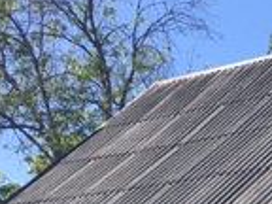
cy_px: 351
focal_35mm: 129
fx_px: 1014
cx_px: 495
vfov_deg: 10.8
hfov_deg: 13.6
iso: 25
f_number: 2.2
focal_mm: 4.15
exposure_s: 1/801
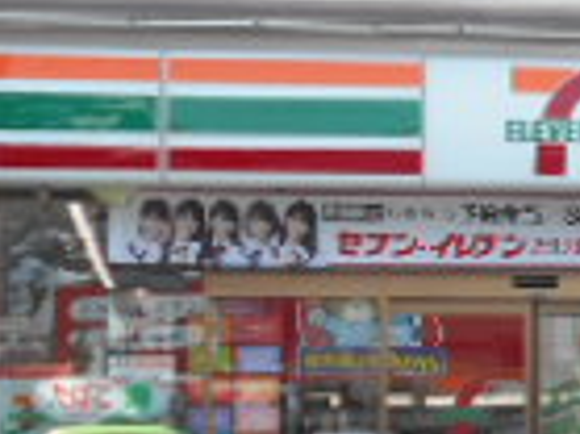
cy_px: 280
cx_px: 1060
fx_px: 3013
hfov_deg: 10.3
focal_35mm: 180
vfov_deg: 8.2
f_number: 3.9
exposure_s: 1/200
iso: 80
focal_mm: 6.7
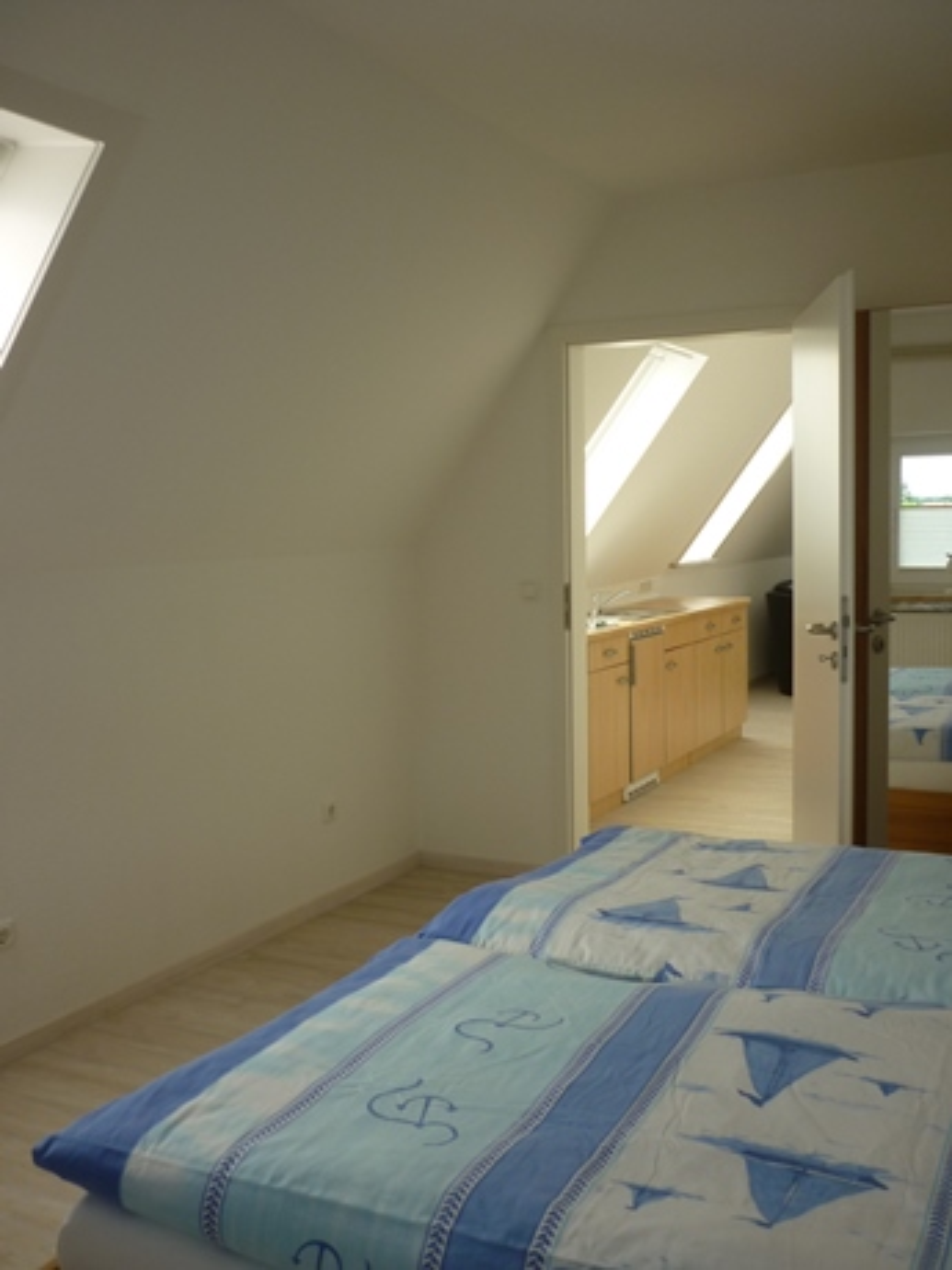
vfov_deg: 55.4
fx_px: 1210
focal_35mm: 33
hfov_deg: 42.9
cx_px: 476
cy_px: 635
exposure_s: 1/160
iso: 80
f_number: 2.8
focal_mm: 5.5
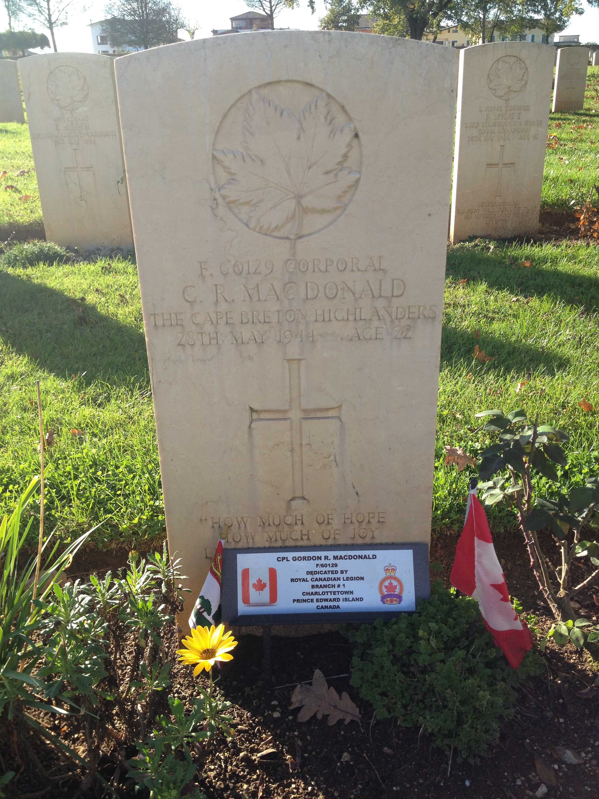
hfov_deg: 40.7
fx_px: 808
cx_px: 300
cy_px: 400
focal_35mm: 35
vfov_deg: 52.6
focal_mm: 4.28
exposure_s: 1/406
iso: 50
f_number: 2.4
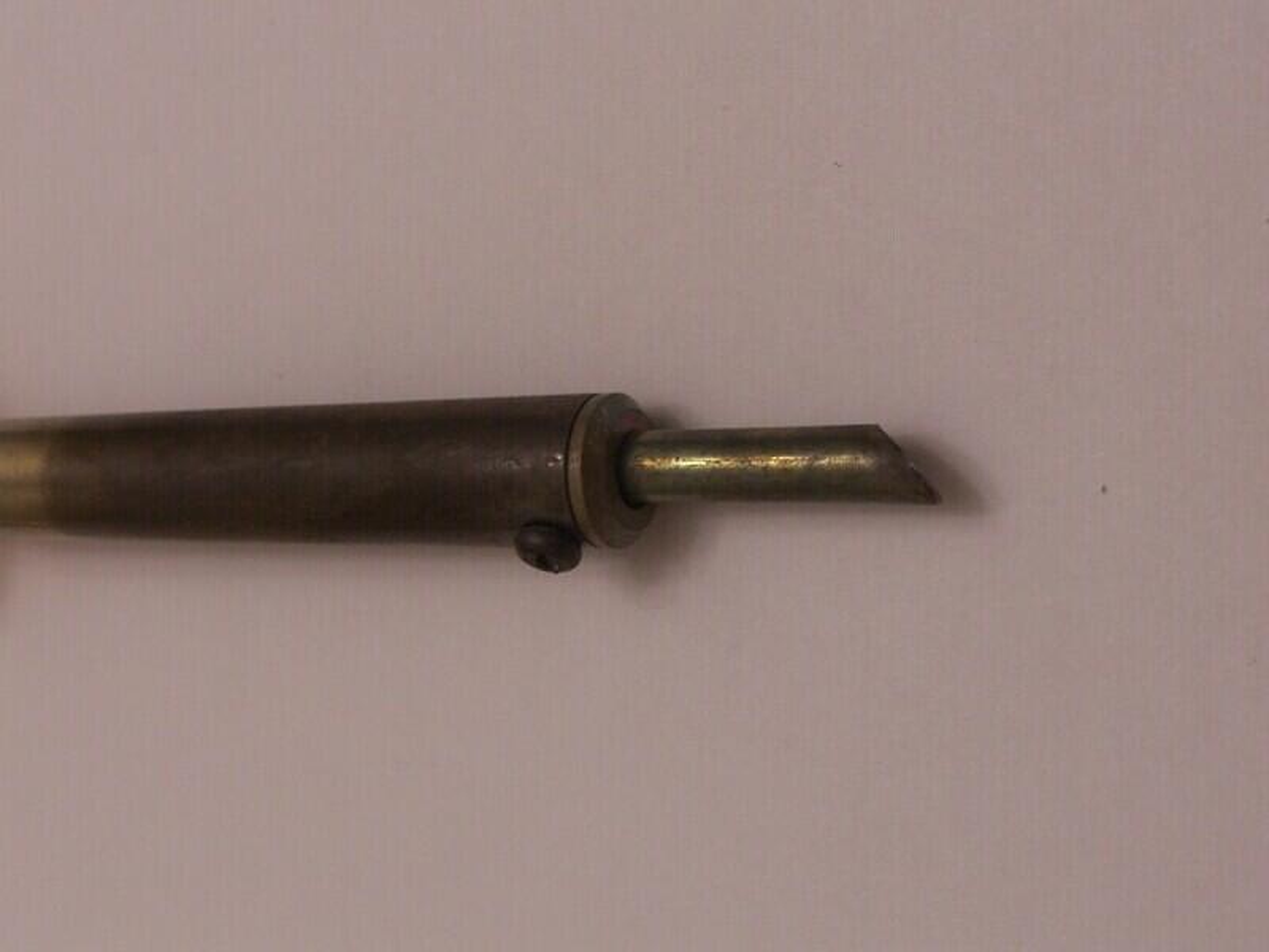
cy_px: 476
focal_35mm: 42
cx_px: 634
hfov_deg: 44.8
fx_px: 1540
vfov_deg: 34.3
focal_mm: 7.2
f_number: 2.8
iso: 140
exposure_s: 1/15
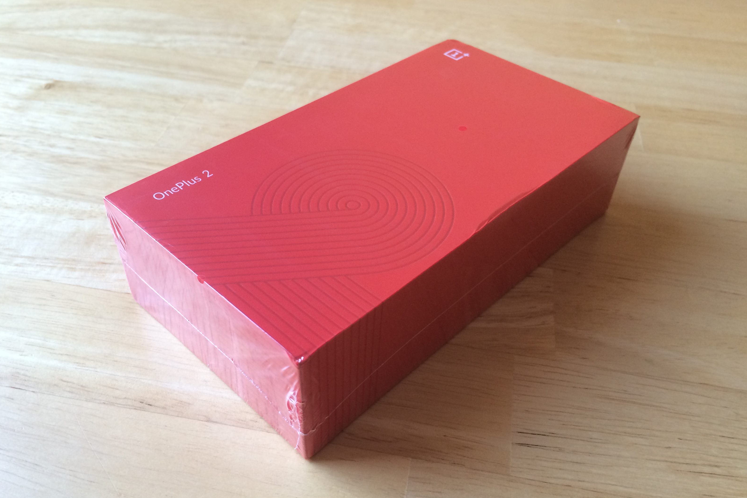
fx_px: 643
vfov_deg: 42.2
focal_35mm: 31
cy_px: 280
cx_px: 367
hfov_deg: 60.3
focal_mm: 4.15
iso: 50
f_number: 2.2
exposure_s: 1/30
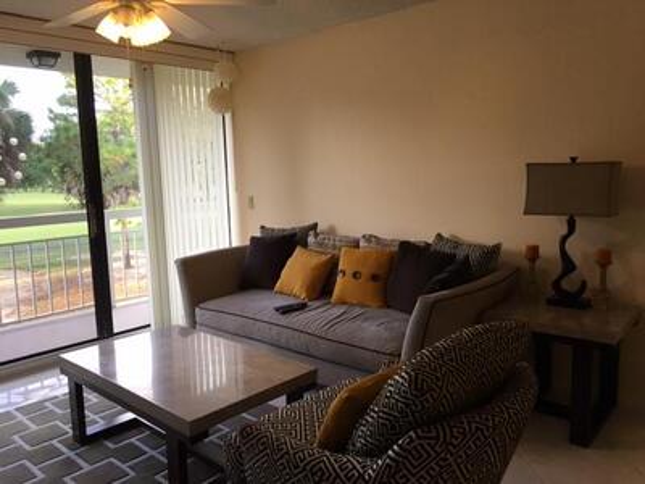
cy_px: 242
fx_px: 540
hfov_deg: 61.7
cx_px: 322
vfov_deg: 48.2
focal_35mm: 29
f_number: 2.2
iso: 32
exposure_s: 1/30
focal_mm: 4.15
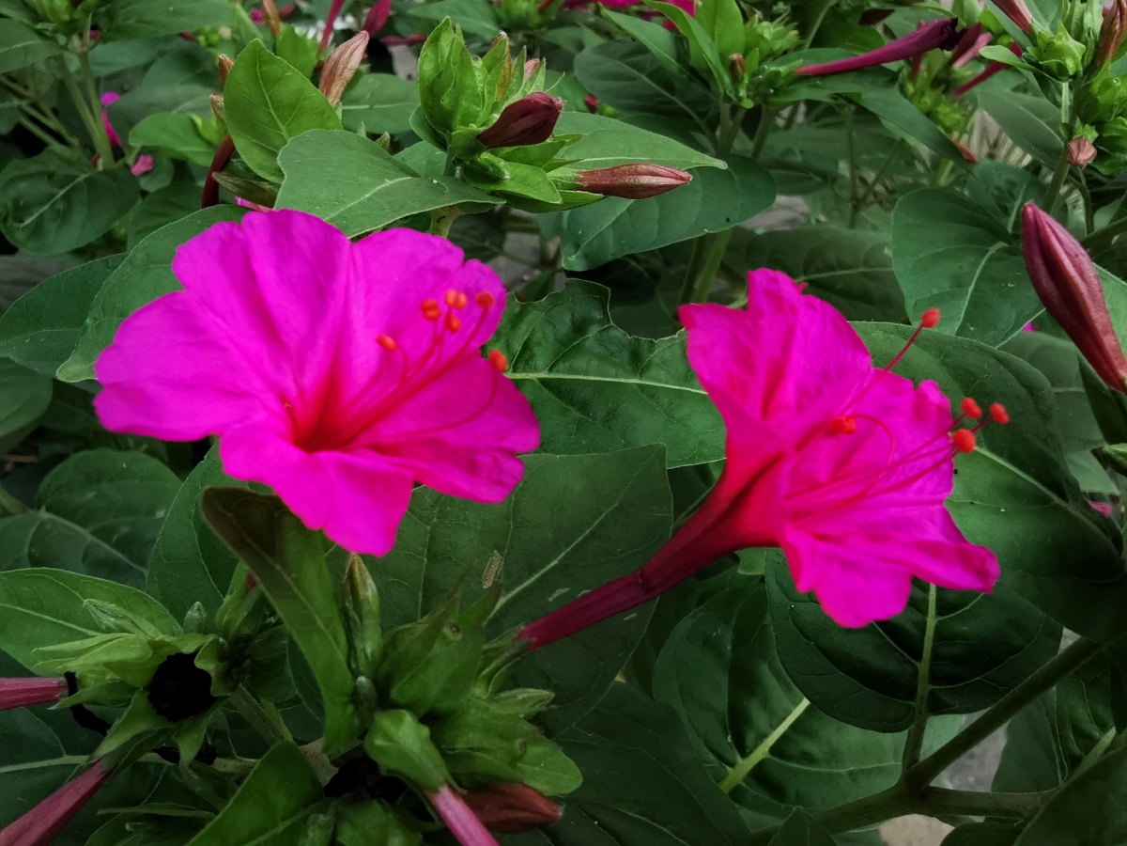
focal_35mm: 32
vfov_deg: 44.2
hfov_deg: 56.8
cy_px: 423
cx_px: 564
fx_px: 1042
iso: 64
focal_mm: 2.26
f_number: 2.2
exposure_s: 1/50
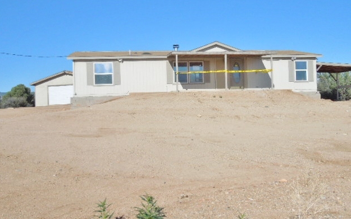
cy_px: 108
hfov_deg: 51.5
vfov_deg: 33.6
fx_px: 364
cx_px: 173
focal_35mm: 38
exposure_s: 1/1600
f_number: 7.4
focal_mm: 6.3
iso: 400
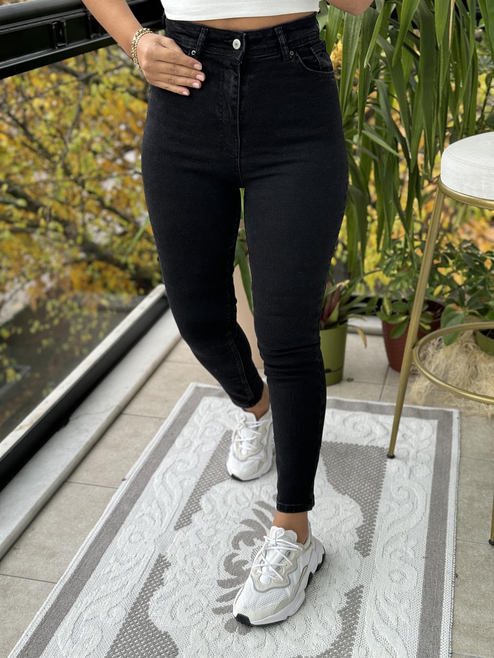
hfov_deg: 30.3
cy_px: 329
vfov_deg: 39.7
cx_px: 247
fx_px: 913
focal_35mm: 48
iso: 50
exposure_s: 1/50
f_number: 1.78
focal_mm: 6.76
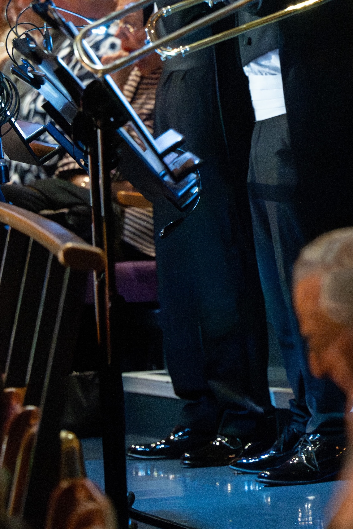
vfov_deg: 4.1
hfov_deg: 2.8
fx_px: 7340
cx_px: 348
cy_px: -70
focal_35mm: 499
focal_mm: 175
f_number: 3.5
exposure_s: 1/60
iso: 20000
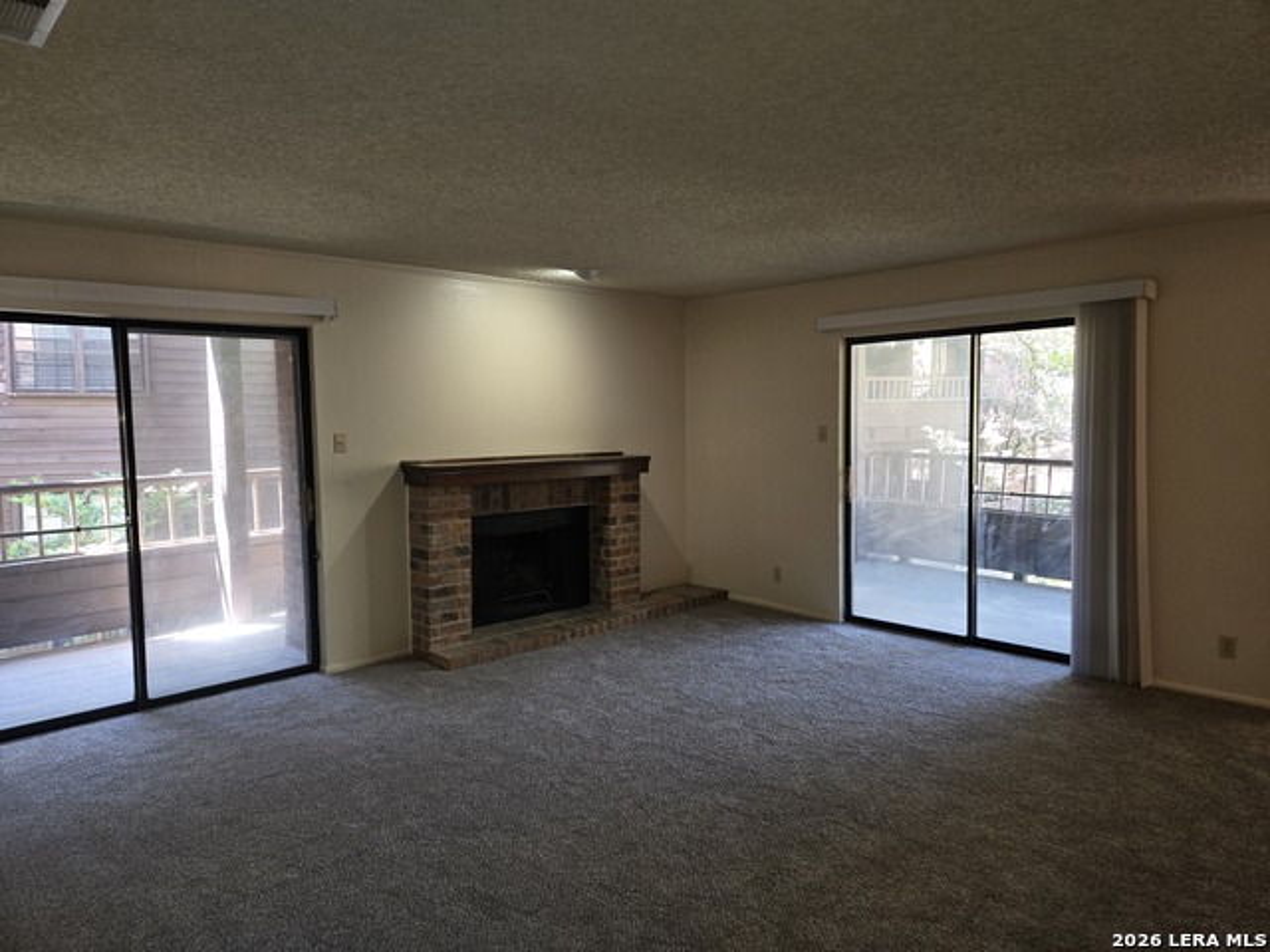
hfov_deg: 73.9
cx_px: 635
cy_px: 476
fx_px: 844
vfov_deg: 58.9
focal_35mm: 23
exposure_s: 1/60
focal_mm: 5.4
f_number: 1.8
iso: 80
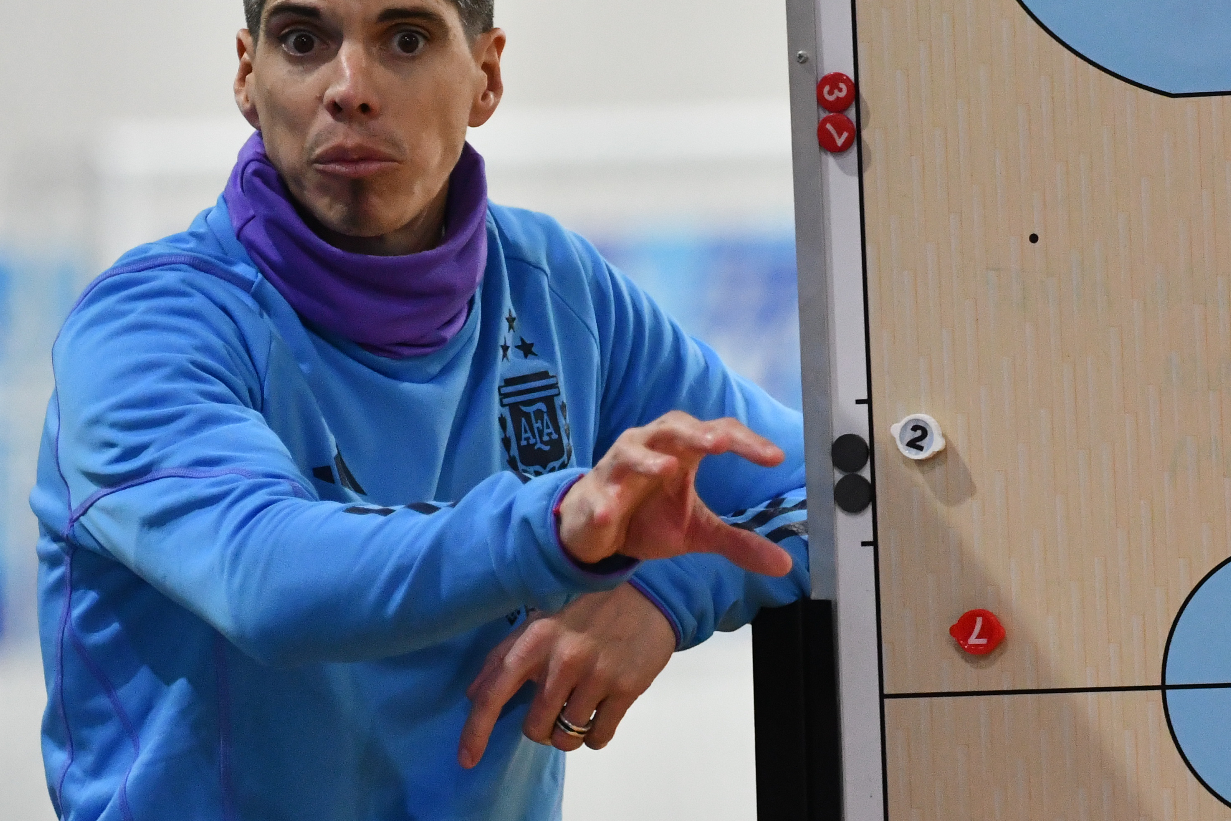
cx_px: 903
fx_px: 14395
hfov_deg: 4.9
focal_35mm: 421
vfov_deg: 3.3
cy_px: 484
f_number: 2.8
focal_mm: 150
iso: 2500
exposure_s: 1/640
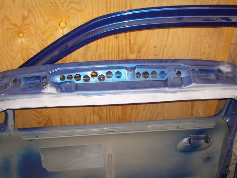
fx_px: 281
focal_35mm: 41
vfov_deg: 35.1
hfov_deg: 45.8
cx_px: 114
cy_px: 103
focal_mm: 5.8
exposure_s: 1/60
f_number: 2.6
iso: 200
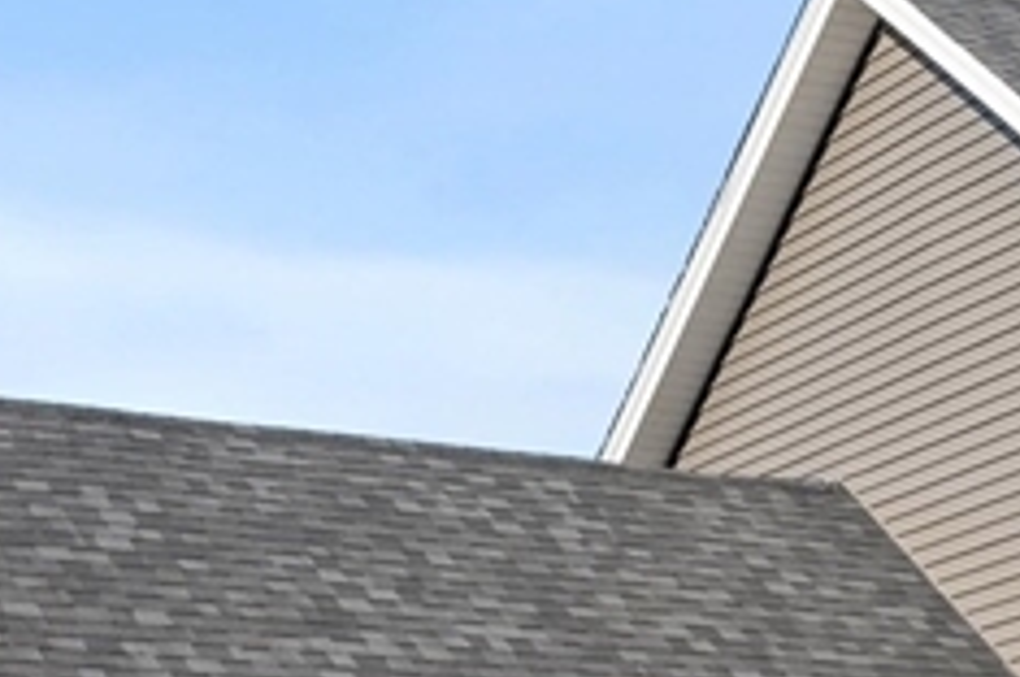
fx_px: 3707
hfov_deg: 15.4
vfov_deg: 10.4
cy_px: 662
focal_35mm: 131
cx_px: 1011
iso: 100
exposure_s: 1/320
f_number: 8
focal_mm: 20
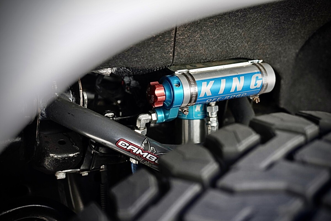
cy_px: 110
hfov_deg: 38.2
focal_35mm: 52
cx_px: 166
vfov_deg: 26.0
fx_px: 478
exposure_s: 1/400
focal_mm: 52
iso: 320
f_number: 2.8
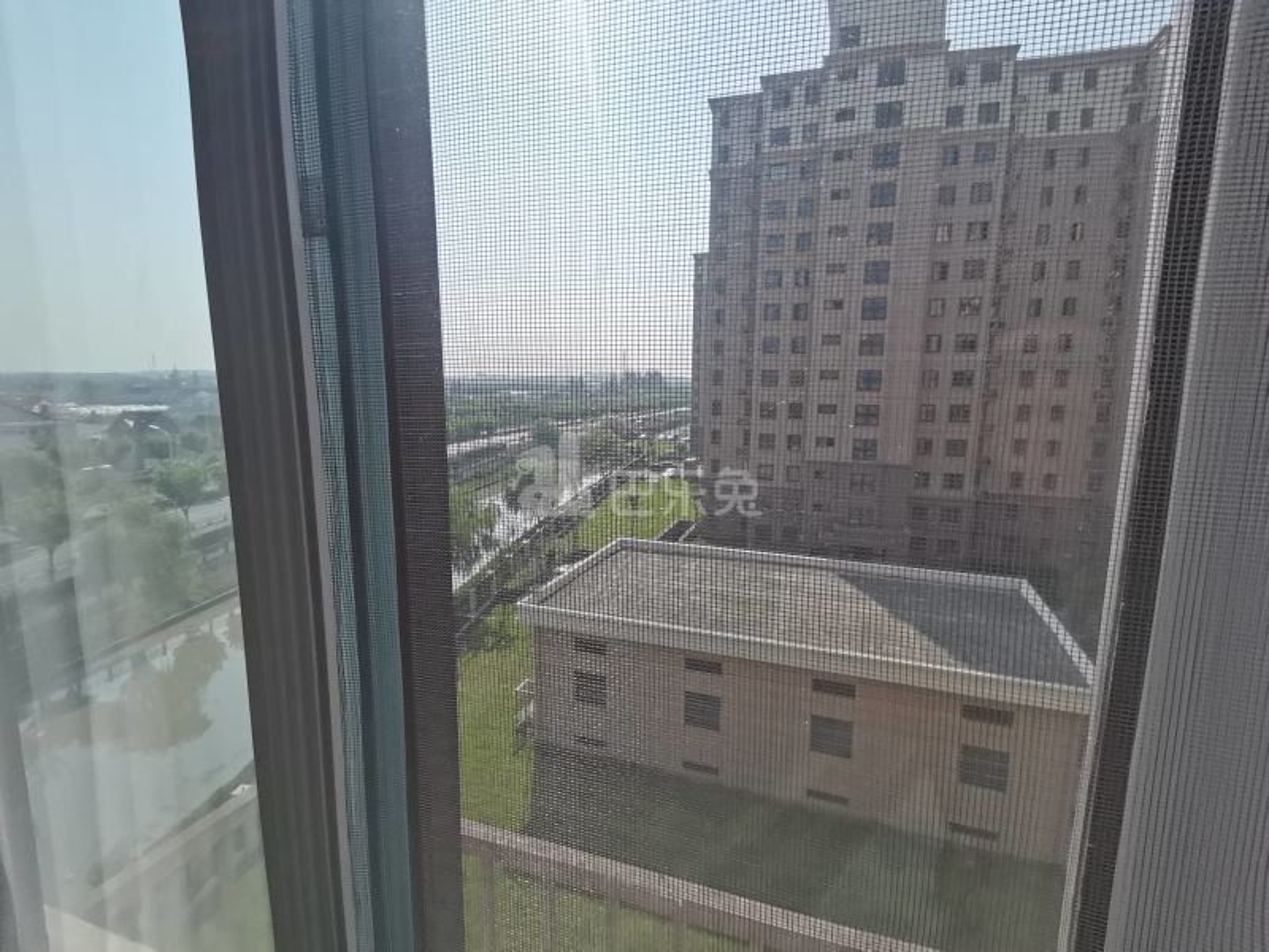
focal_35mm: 17
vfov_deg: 74.7
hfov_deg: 91.0
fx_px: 623
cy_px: 476
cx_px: 634
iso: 50
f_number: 2.4
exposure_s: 1/1105
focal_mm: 1.78
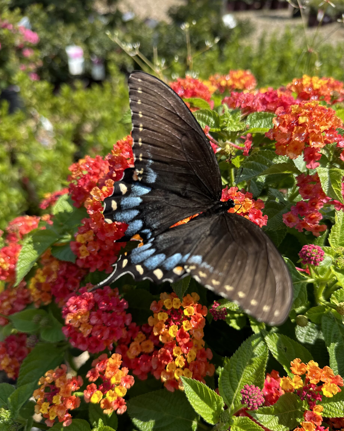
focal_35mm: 26
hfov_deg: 54.9
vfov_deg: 65.9
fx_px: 331
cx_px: 177
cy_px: 236
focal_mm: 6.86
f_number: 1.78
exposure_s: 1/1613
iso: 80
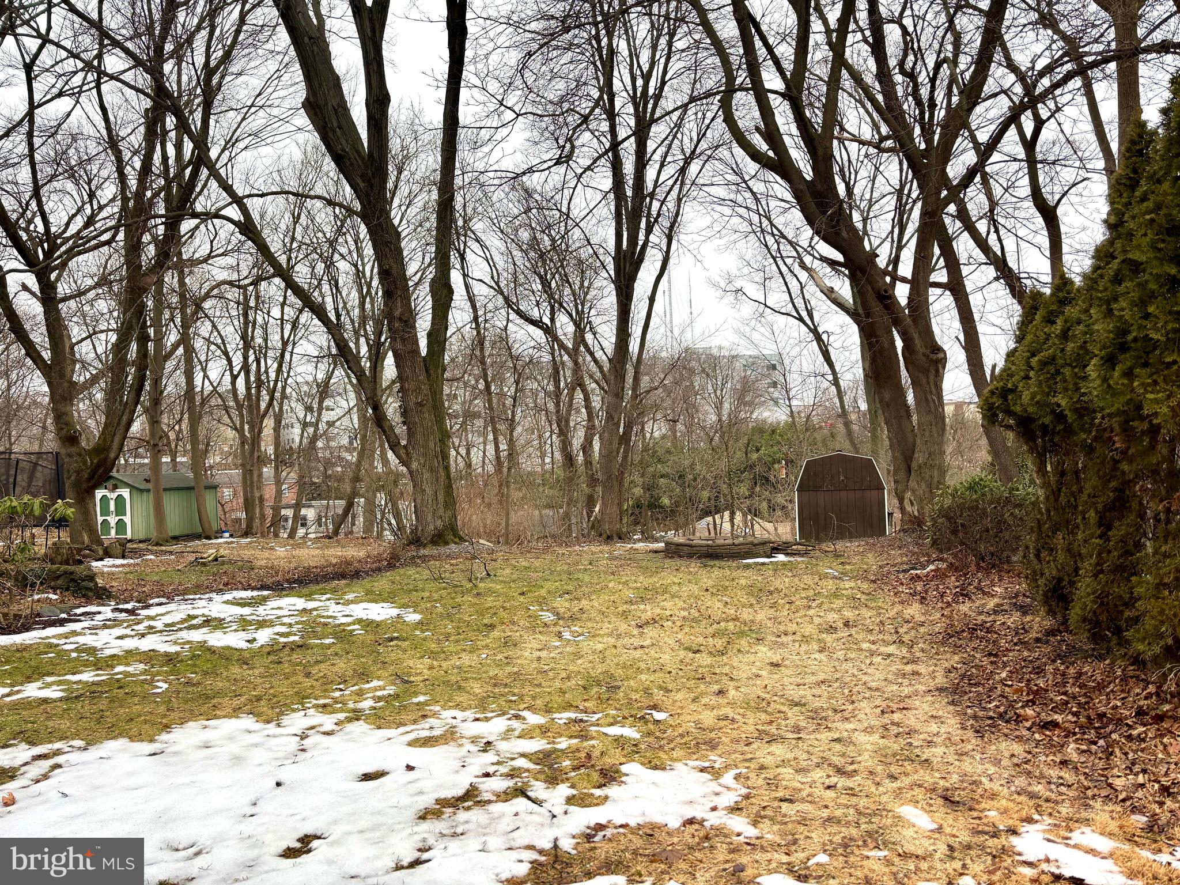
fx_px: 886
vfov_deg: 53.1
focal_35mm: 26
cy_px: 442
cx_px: 590
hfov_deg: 67.3
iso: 50
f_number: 1.6
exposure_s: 1/363
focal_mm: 5.96
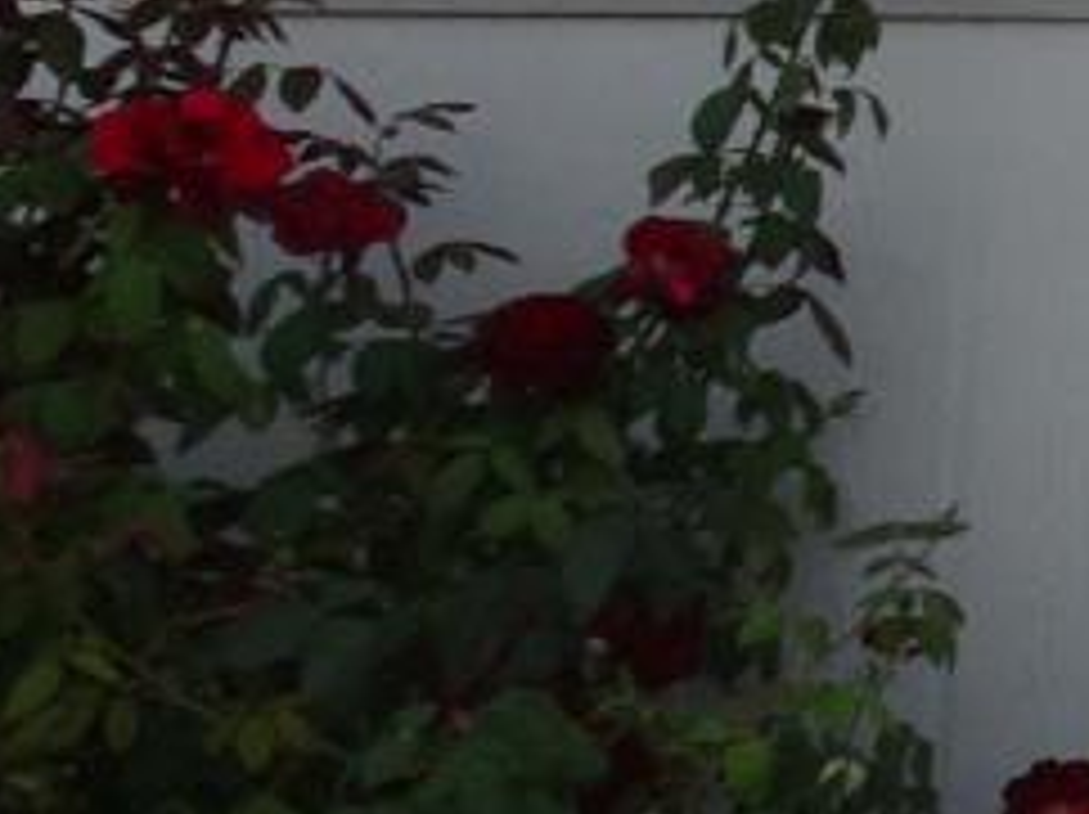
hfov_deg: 9.8
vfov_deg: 9.7
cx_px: 3362
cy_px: -358
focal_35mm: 149
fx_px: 4683
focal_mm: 4.1
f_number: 3.5
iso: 80
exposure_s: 1/50
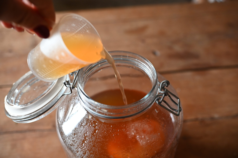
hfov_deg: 54.5
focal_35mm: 35
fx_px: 231
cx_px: 119
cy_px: 79
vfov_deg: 37.8
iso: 1600
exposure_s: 1/40
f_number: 3.5
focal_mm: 35
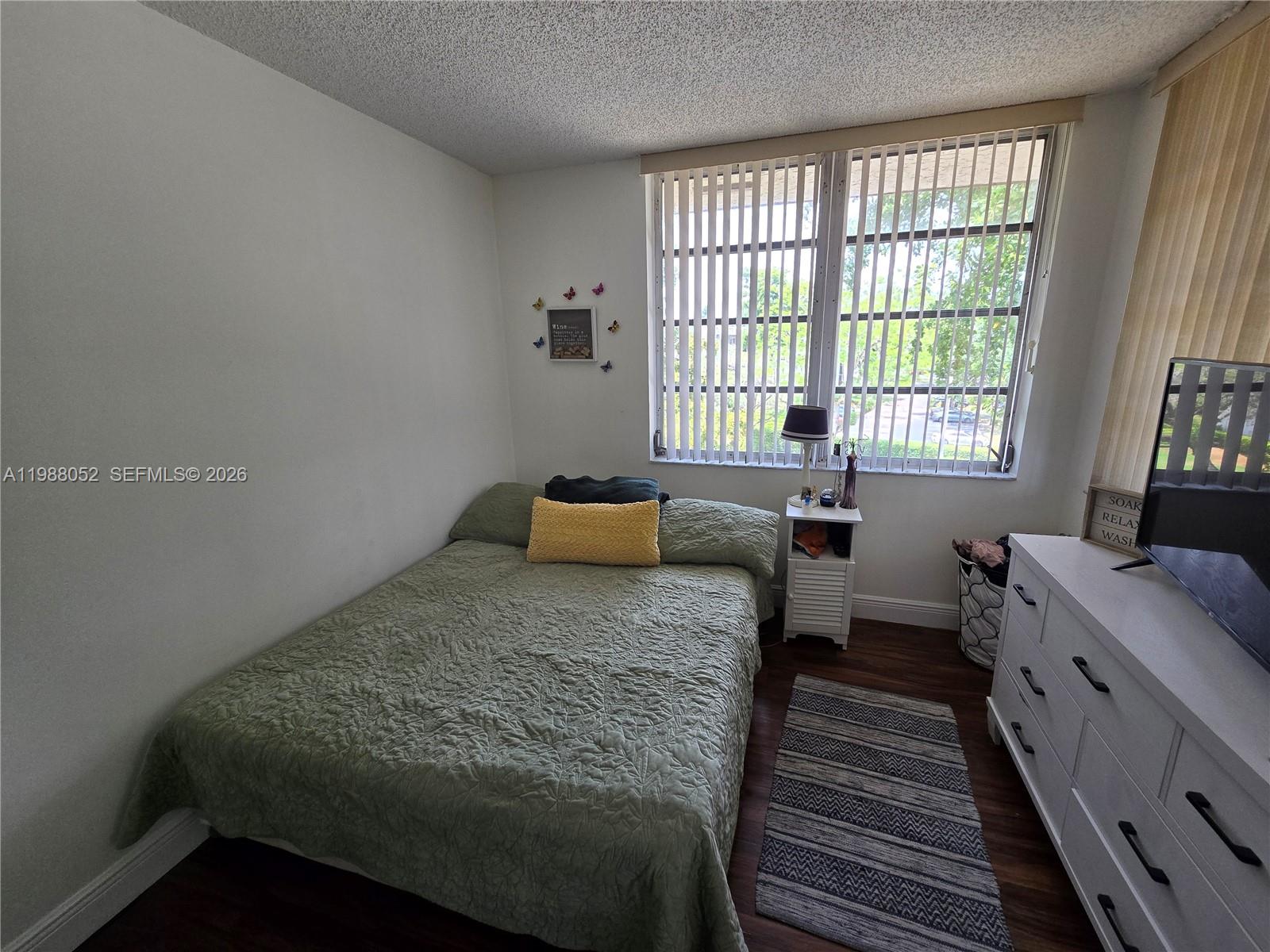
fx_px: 477
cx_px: 635
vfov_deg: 89.9
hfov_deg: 106.2
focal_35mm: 13
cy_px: 476
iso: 80
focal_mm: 2.2
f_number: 2.2
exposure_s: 1/120
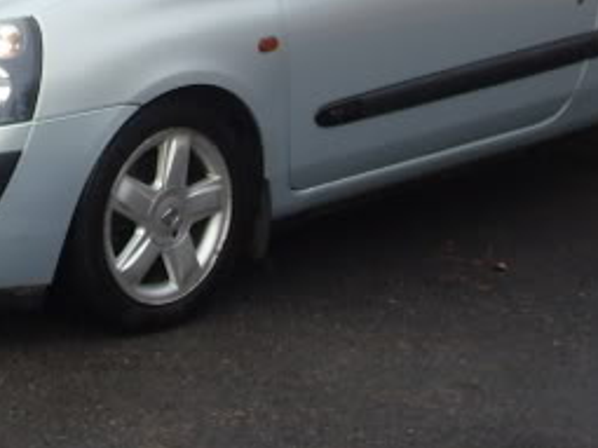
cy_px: -33
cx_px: 178
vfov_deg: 9.0
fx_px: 2815
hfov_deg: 12.1
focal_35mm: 163
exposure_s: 1/180
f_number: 3.4
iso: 80
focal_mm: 8.4
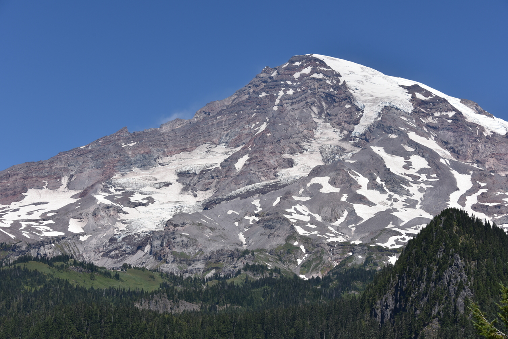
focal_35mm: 78
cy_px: 170
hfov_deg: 26.0
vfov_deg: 17.5
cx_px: 254
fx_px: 1101
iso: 100
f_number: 9
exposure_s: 1/320
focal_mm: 78
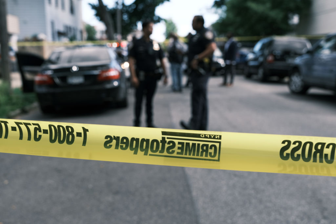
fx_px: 345
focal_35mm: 37
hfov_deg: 51.9
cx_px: 168
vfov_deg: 36.0
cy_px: 112
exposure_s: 1/300
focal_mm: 24.9
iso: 160
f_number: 4
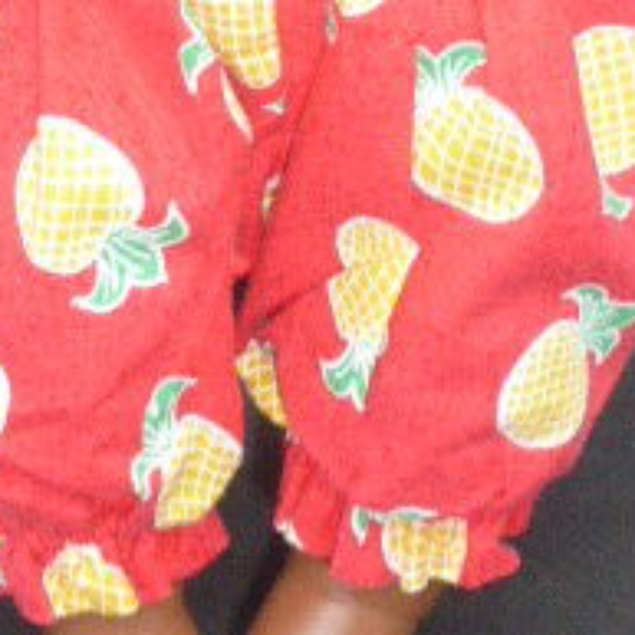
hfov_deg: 19.0
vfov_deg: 17.6
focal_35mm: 91
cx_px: 224
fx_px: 1889
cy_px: -237
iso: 500
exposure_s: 1/60
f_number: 3.6
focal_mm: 5.4
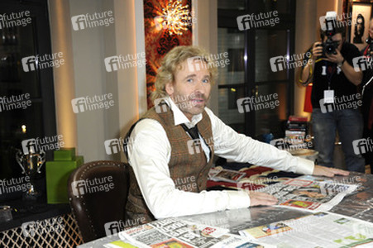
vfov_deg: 27.0
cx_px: 186
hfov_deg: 39.6
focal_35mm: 50
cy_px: 124
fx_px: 518
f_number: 5.6
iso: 2500
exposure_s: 1/125
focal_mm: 50
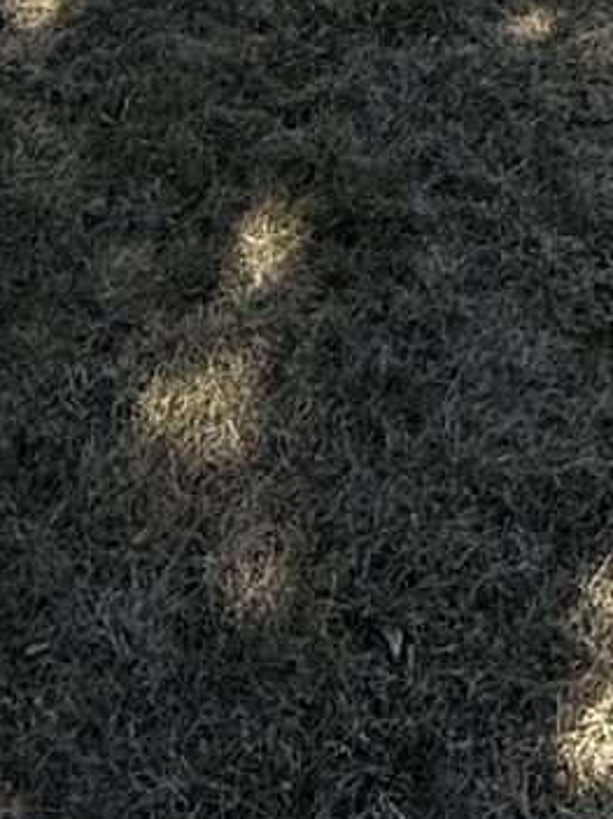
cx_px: 837
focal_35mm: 92
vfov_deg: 15.8
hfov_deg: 15.2
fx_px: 2174
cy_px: -905
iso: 64
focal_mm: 2.22
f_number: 2.2
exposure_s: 1/1167
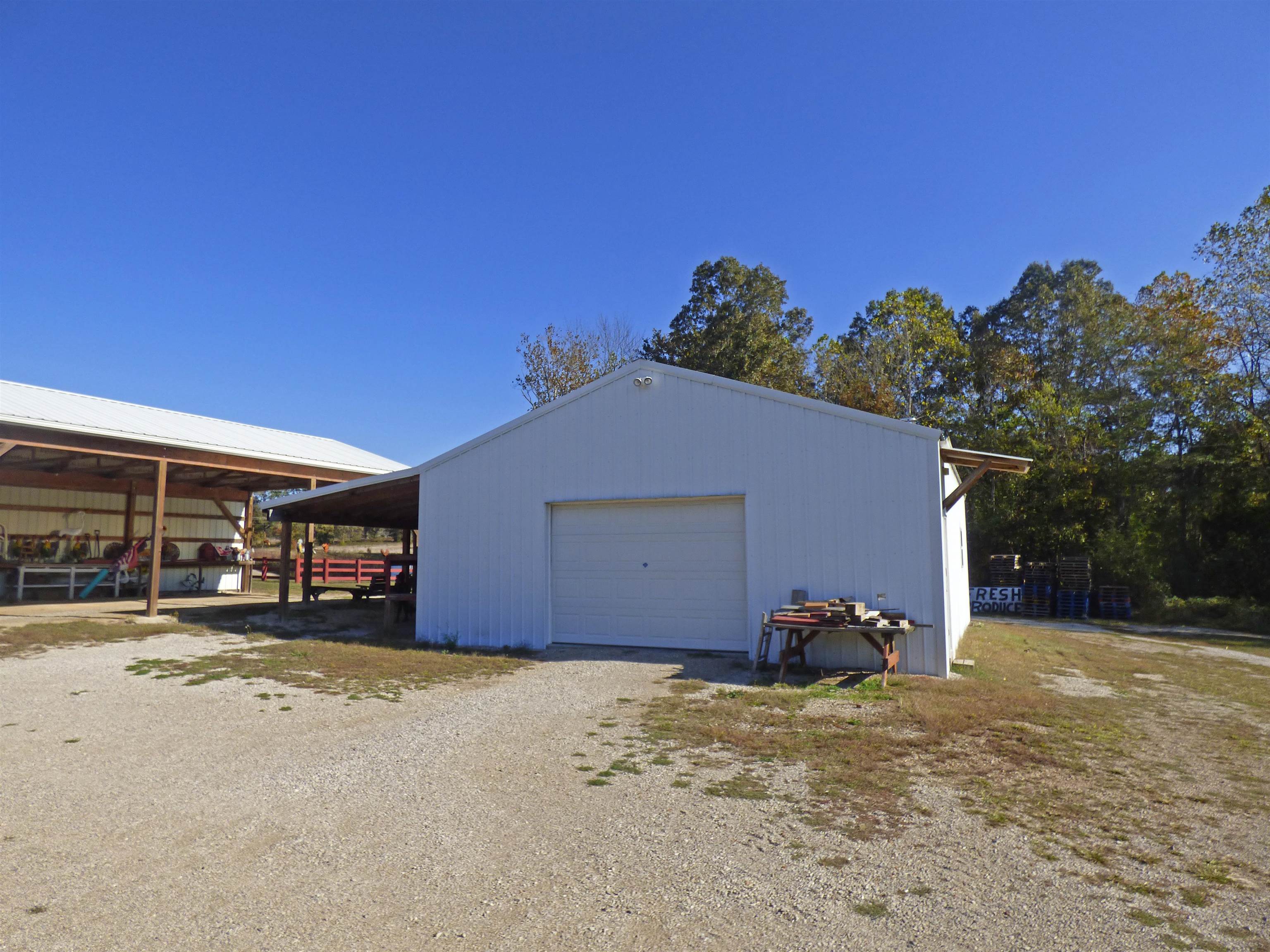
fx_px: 734
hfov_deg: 81.7
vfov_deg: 66.0
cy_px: 476
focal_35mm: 20
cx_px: 635
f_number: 2.8
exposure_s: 1/1300
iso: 100
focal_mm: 3.58
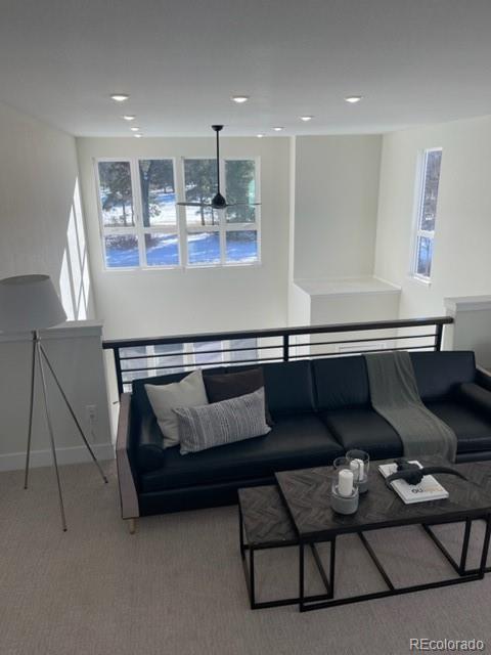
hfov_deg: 53.1
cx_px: 246
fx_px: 492
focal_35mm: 26
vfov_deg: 67.3
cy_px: 328
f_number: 1.6
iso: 32
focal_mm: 5.1
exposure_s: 1/432
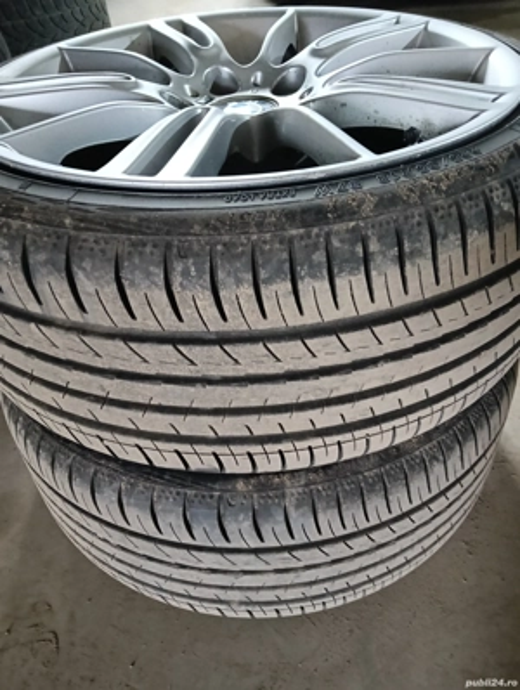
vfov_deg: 65.2
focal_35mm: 27
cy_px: 345
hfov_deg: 51.5
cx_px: 260
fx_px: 539
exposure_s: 1/33.3
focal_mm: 3.98
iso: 1000
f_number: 1.8
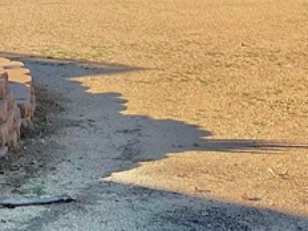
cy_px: -73
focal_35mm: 128
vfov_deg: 11.3
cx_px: 12
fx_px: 1139
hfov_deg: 15.2
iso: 16
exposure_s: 1/1342
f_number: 1.8
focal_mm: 3
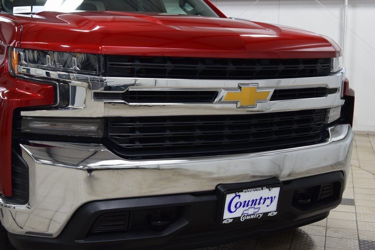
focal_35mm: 51
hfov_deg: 38.9
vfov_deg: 26.5
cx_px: 188
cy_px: 125
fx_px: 531
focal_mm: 34
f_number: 6.3
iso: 450
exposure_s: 1/15
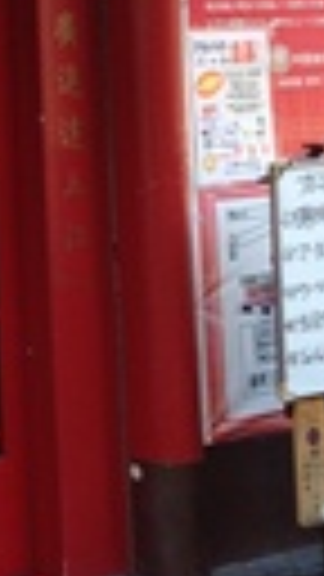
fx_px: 1711
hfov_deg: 10.3
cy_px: -27
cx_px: -225
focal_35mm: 112
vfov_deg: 18.5
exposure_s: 1/120
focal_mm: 4.12
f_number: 2.4
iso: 80
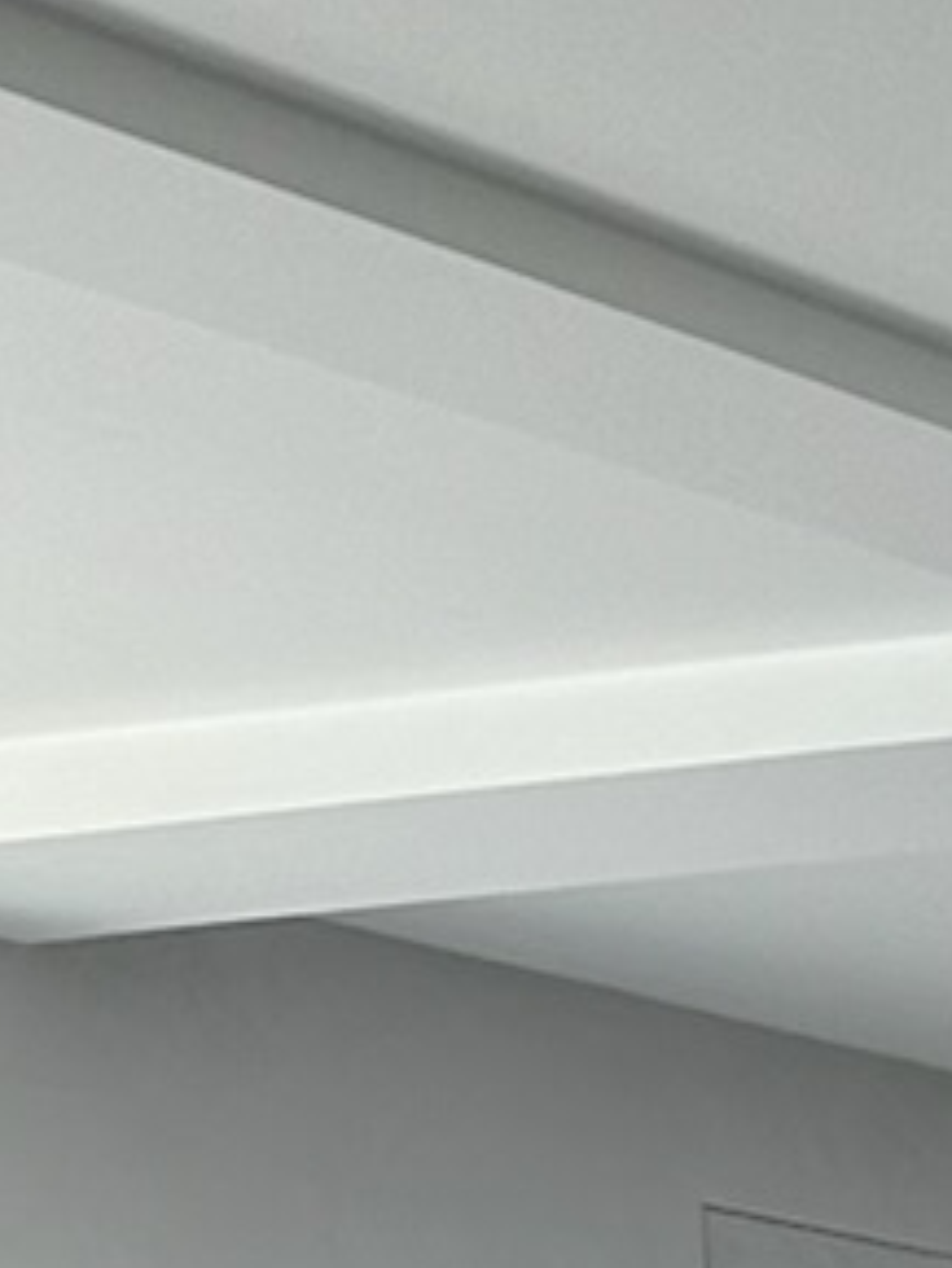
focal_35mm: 170
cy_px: 3190
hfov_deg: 7.4
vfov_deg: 10.0
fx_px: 6229
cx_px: 3185
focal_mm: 6.86
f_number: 1.78
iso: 64
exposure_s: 1/191
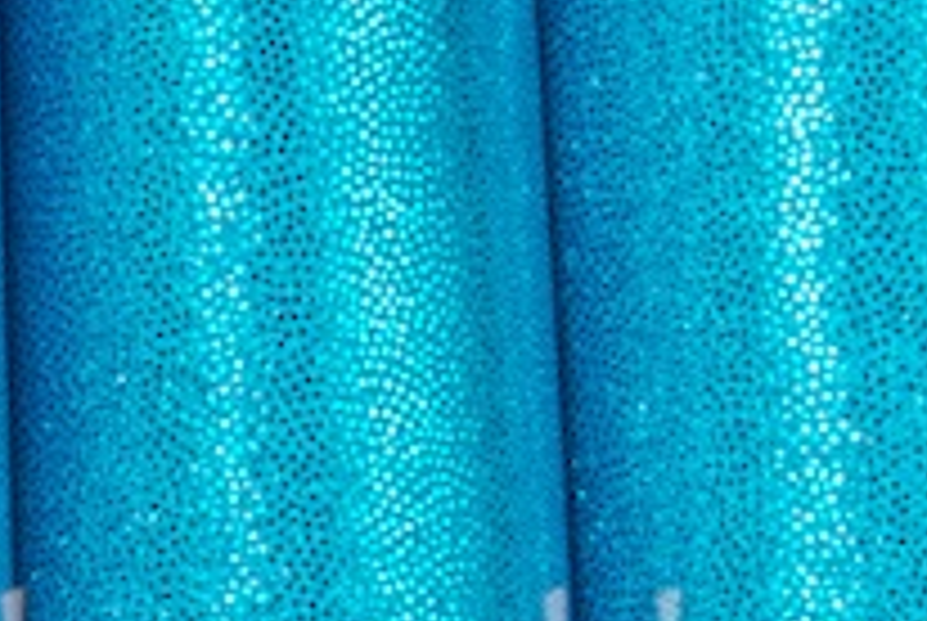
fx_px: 13486
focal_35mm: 523
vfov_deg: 2.6
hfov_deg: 3.9
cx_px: 97
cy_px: 706
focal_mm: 120
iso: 200
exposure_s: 1/200
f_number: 16
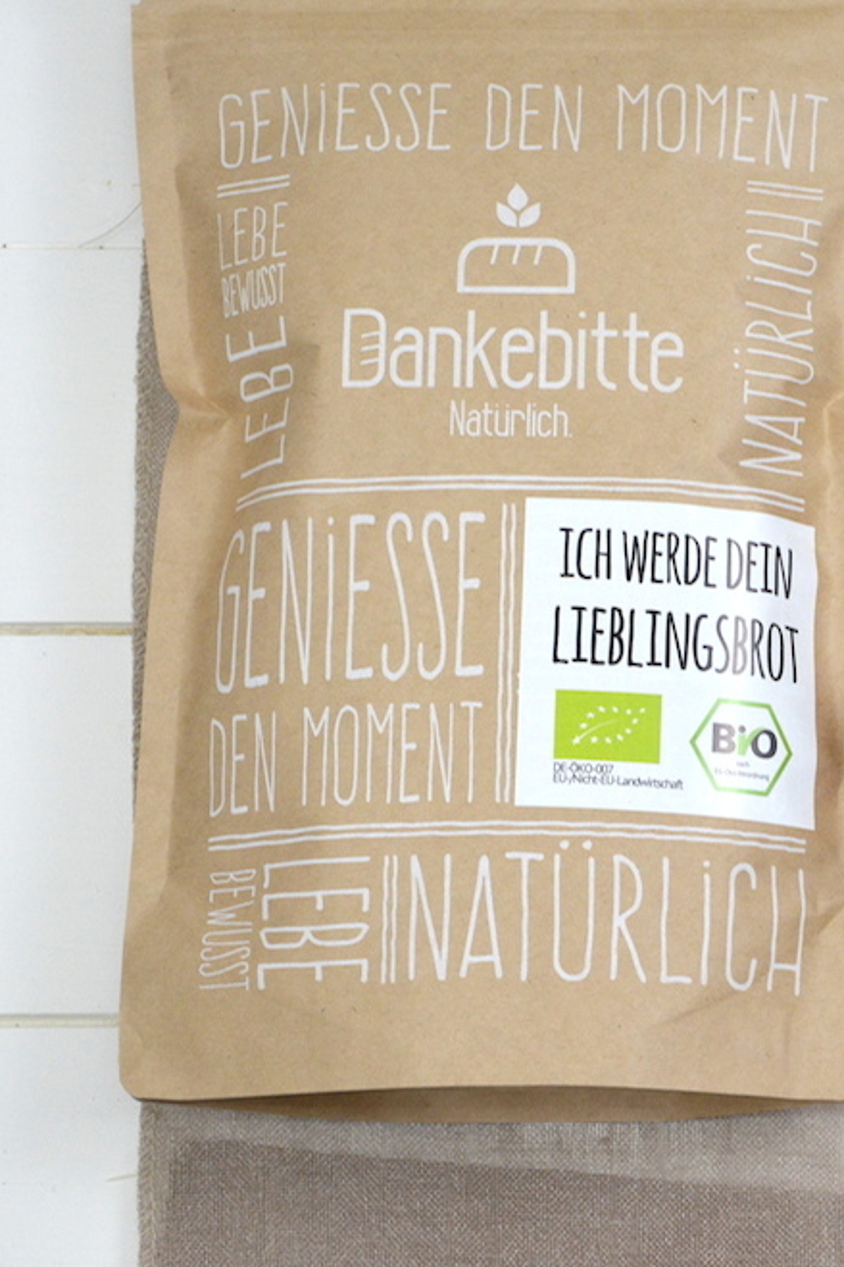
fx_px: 7209
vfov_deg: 10.0
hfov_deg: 6.7
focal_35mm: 205
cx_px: 794
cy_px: 536
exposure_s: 1/125
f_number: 5.3
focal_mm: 75
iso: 800
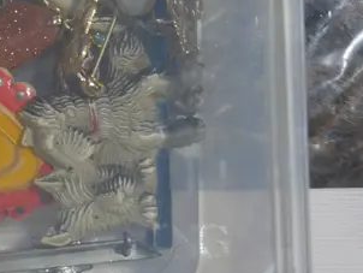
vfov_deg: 6.6
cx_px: -224
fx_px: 2351
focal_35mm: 224
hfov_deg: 8.6
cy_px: -86
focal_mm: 33
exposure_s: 1/80
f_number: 5.4
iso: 500
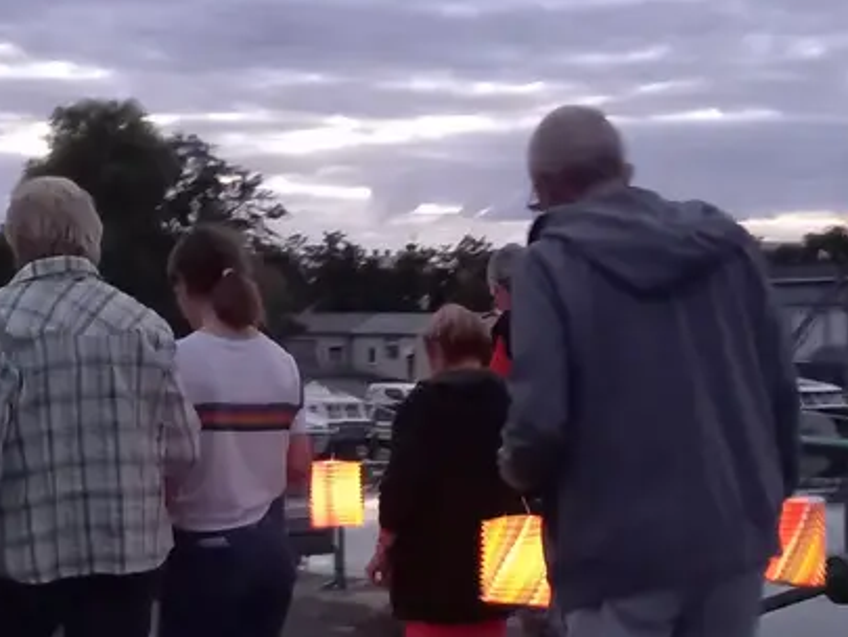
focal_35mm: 74
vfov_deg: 19.7
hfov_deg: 26.3
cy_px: 515
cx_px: 473
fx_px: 1813
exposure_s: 1/16.7
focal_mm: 4.65
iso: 1600
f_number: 1.8
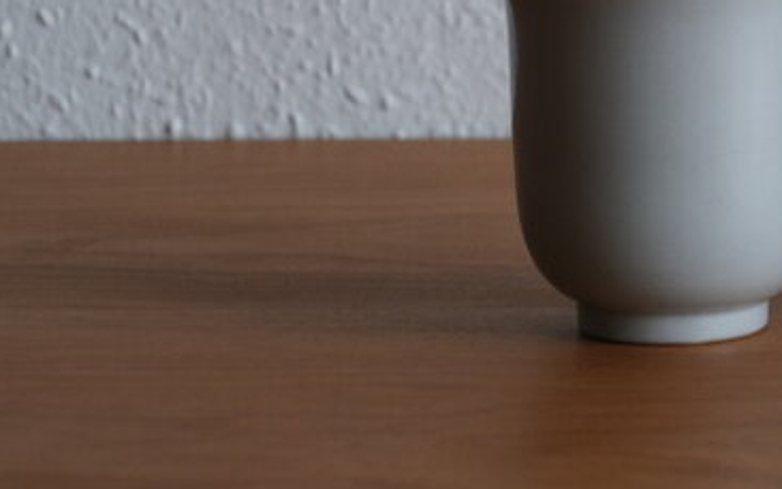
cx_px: 914
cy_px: 0
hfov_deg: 10.6
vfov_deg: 6.7
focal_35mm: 195
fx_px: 4157
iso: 800
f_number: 6.3
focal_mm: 48.6
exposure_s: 1/80
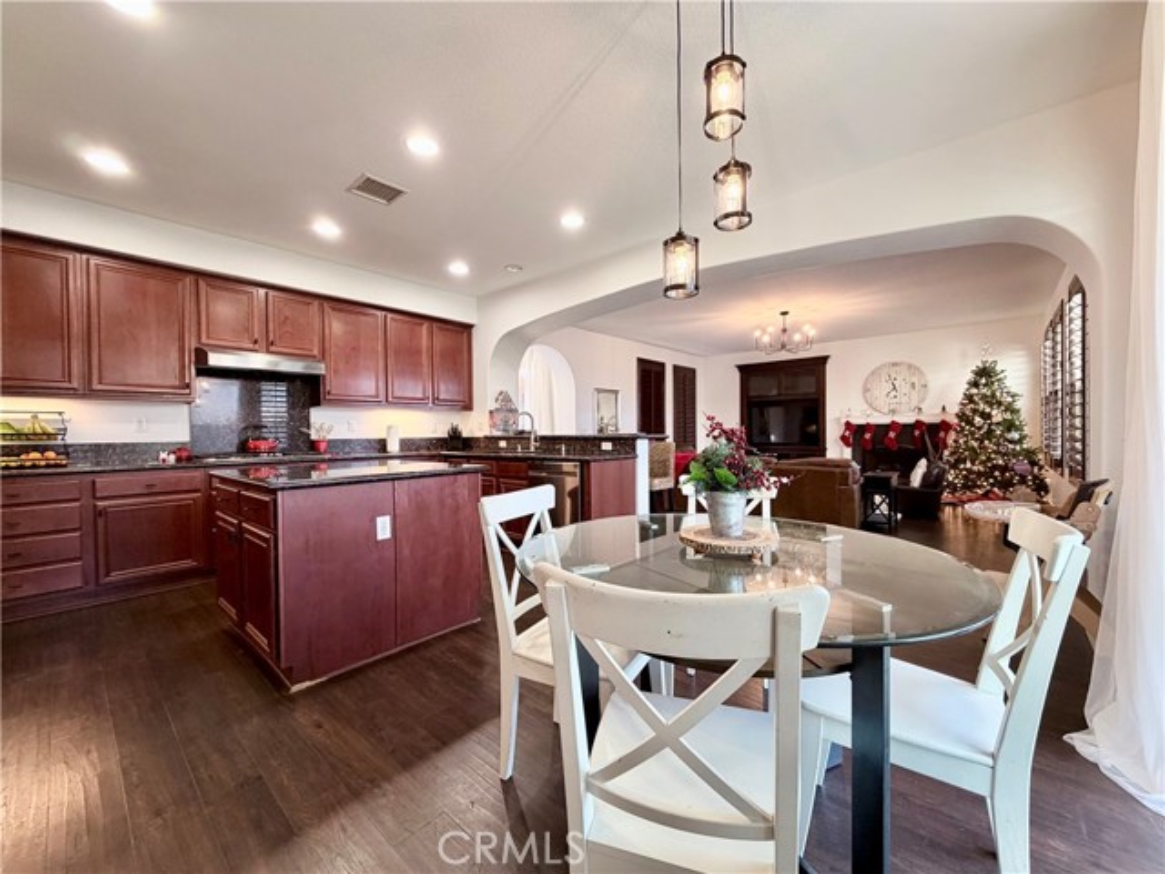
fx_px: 471
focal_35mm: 14
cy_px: 437
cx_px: 582
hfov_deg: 102.1
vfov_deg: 85.7
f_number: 2.2
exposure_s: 1/60
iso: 250
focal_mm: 2.22
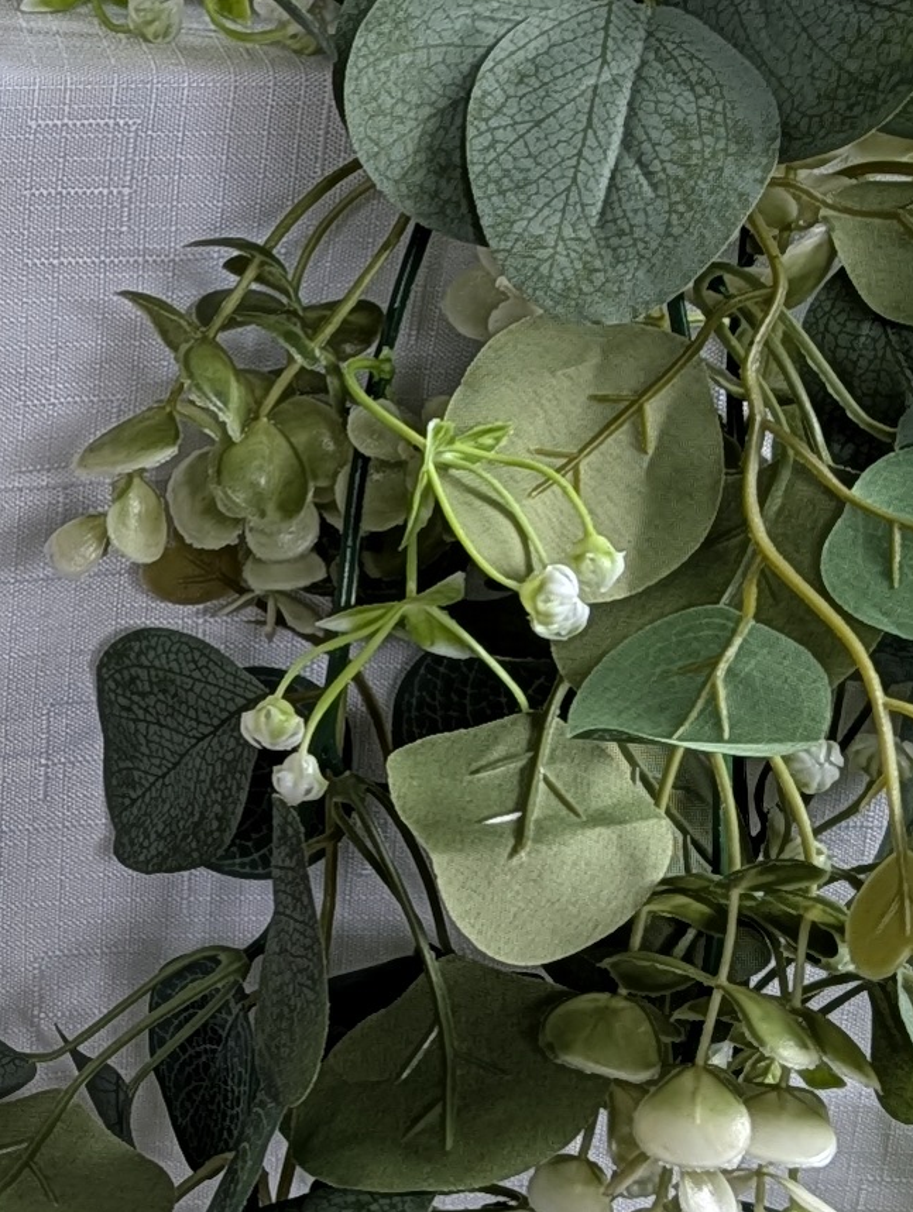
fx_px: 3998
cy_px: 461
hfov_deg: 12.6
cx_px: -277
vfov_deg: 17.2
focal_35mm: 114
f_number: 1.68
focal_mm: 6.9
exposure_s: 1/39.5
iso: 23
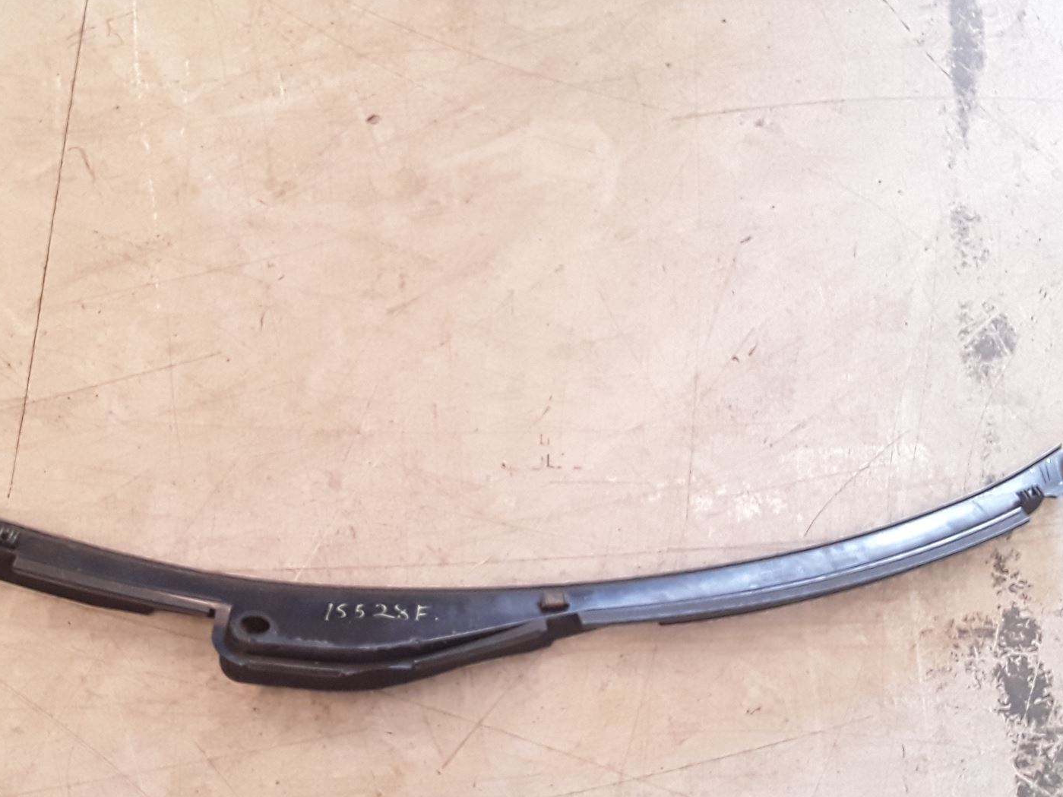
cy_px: 495
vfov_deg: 35.0
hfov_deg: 45.2
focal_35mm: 41
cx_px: 372
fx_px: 1259
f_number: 1.9
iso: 100
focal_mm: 2.91
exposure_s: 1/50
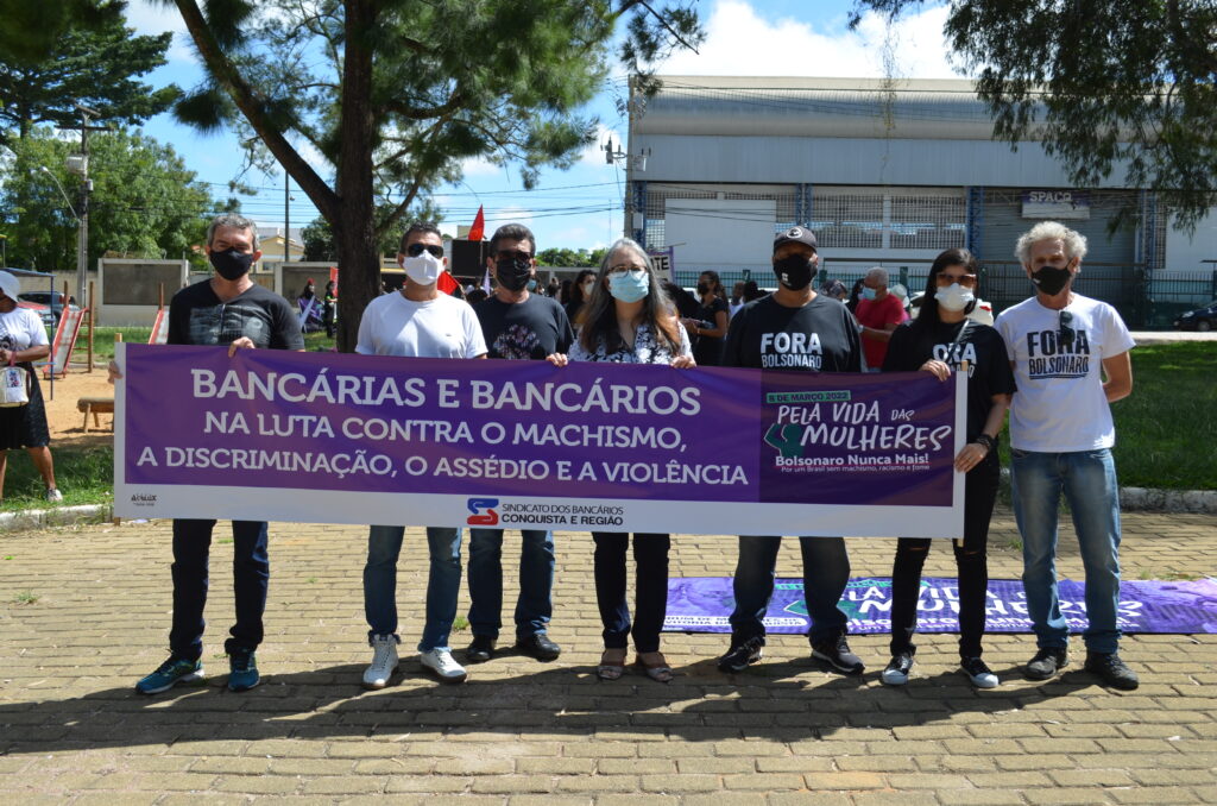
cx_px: 608
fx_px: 1214
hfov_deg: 53.2
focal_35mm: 36
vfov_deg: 36.7
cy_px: 403
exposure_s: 1/250
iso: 110
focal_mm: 24
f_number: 8
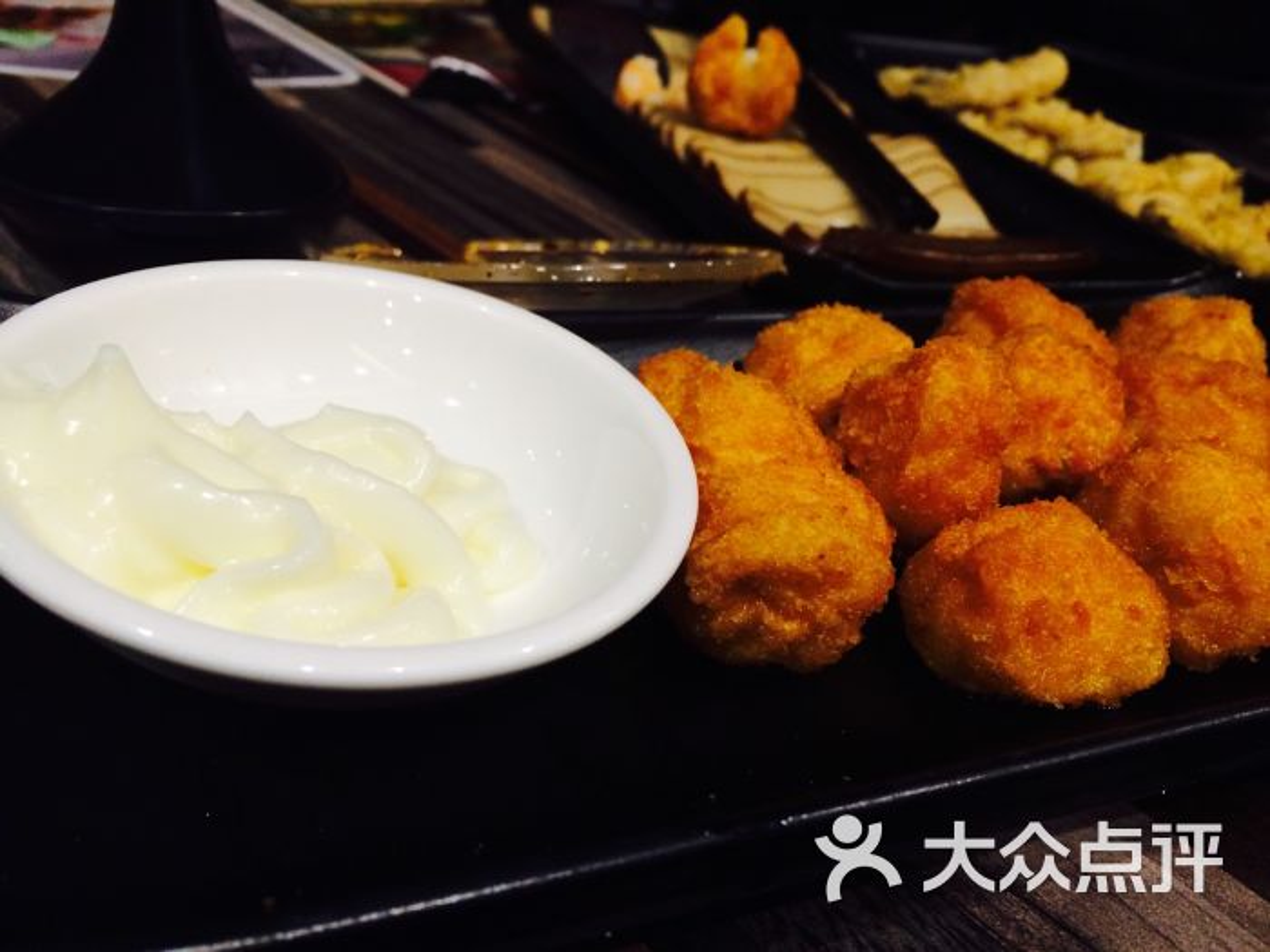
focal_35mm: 30
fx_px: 1101
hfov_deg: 60.0
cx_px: 635
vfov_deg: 46.8
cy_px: 476
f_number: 2.2
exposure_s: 1/30
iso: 64
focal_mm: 4.12
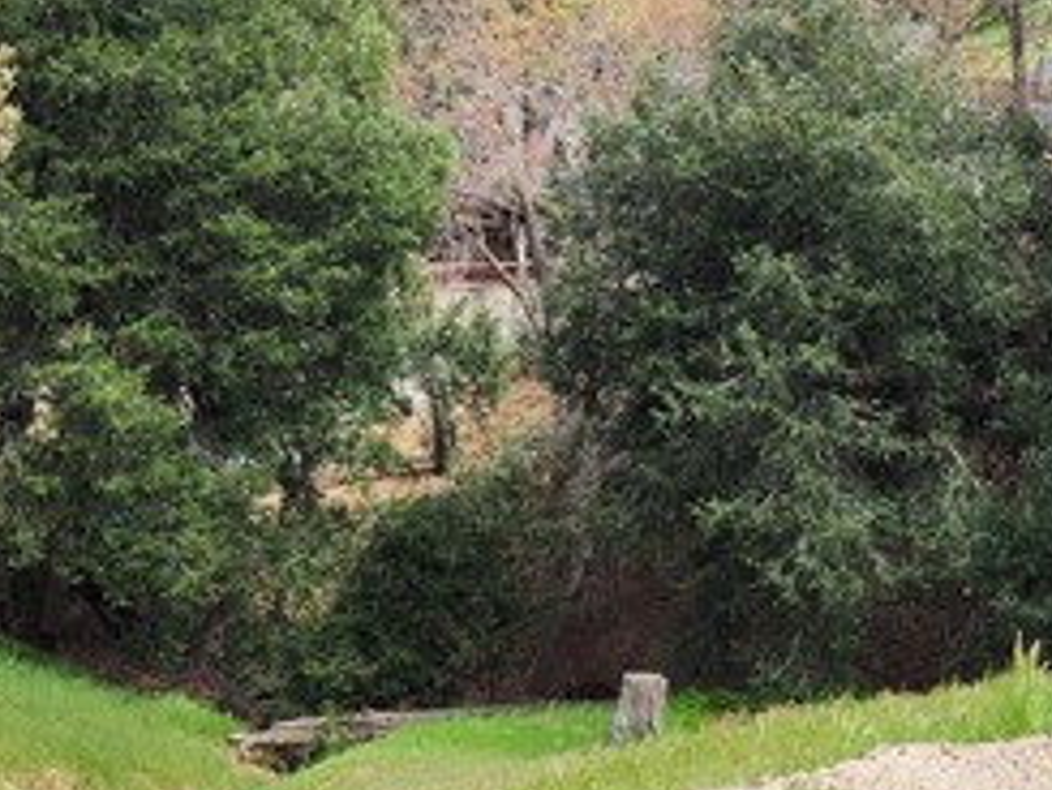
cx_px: 678
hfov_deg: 32.0
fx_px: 1824
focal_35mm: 60
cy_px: 99
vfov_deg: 23.9
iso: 12
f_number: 1.8
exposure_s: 1/500
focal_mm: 6.4
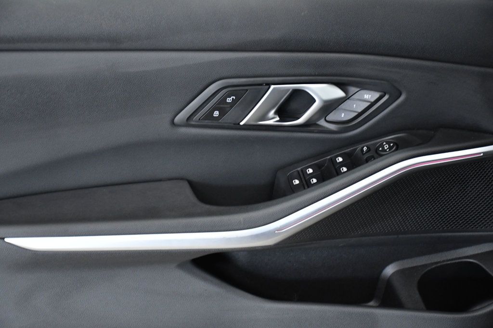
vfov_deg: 16.3
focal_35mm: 84
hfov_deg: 24.2
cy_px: 164
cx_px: 246
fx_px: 1150
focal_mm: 56
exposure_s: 1/200
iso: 2500
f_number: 4.8
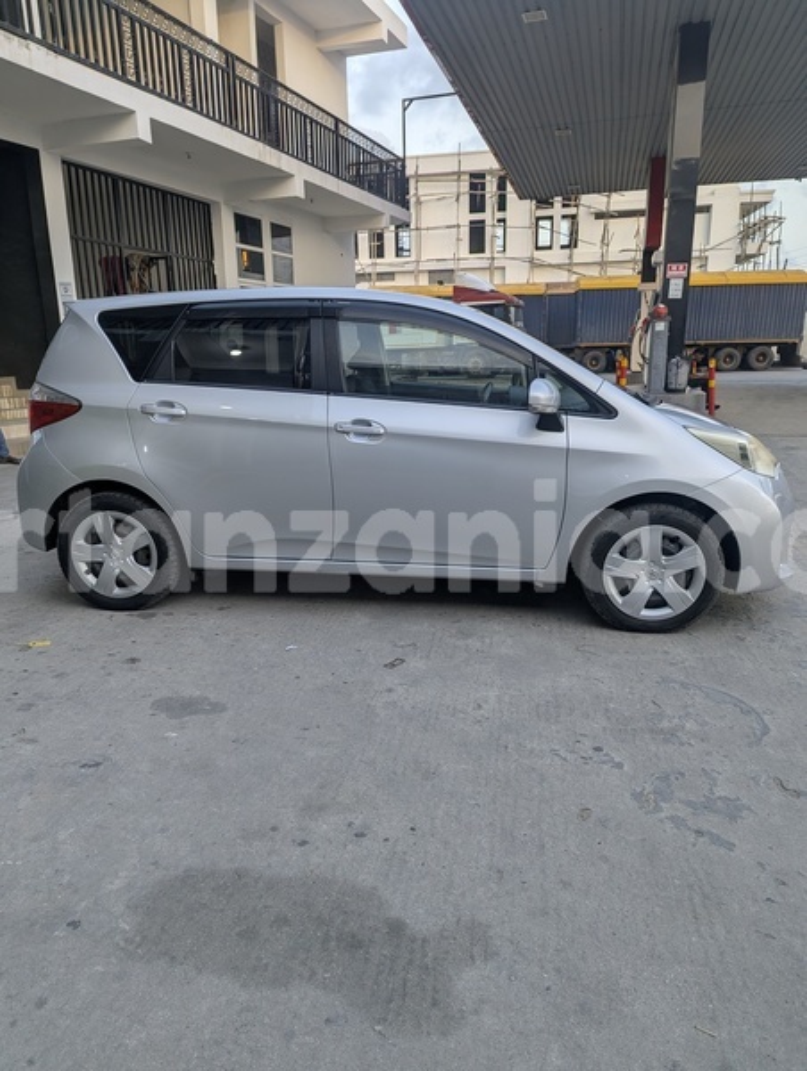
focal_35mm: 24
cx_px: 404
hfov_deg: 57.0
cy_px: 536
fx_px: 744
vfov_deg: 71.5
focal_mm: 6.81
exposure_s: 1/140
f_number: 1.85
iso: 40
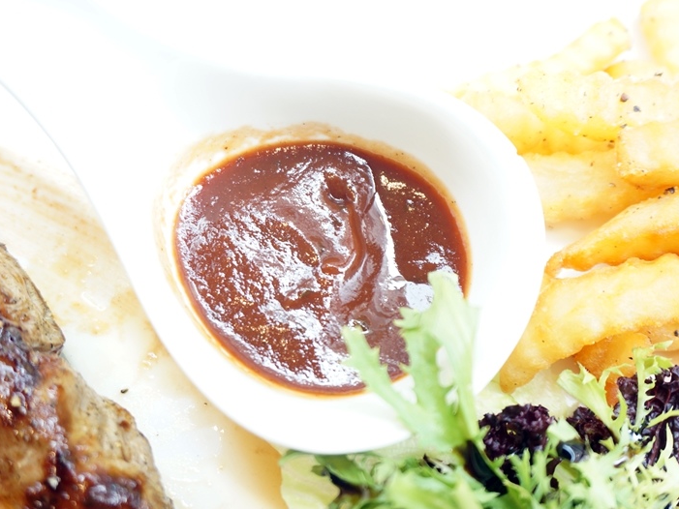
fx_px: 678
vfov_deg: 41.2
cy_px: 255
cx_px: 347
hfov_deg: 53.2
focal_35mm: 35
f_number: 4
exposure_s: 1/60
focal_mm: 21
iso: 400
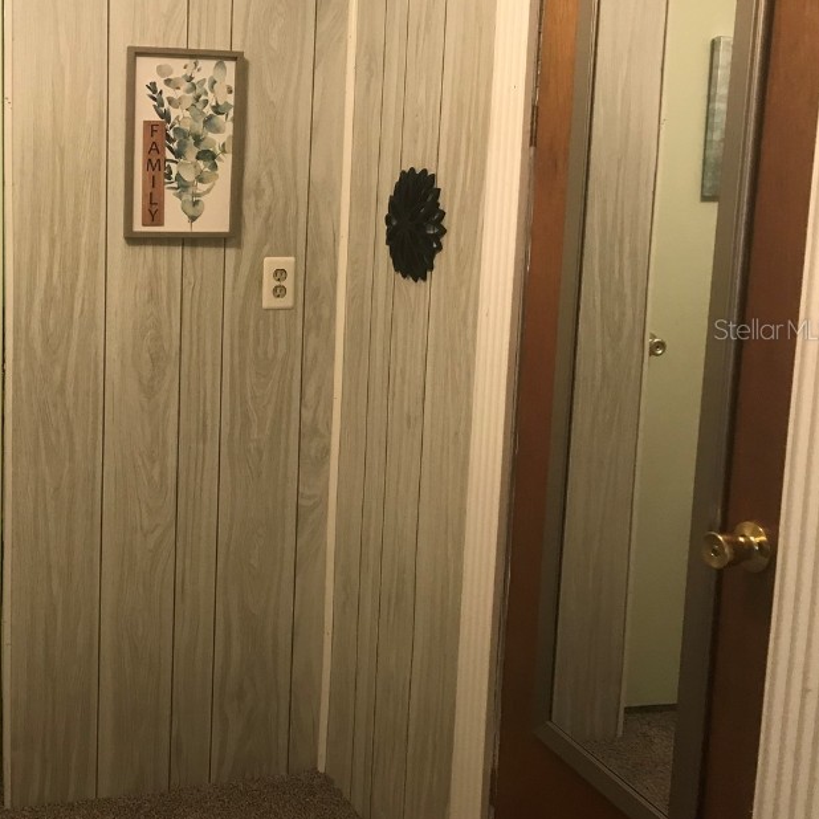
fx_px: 1097
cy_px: 329
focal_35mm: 41
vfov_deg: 40.7
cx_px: 160
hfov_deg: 39.3
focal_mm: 3.99
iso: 50
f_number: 1.8
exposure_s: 1/15
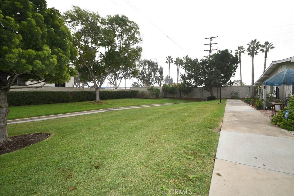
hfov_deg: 100.4
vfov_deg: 77.3
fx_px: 123
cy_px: 98
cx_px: 147
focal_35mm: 15
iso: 100
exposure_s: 1/160
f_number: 6.3
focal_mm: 10
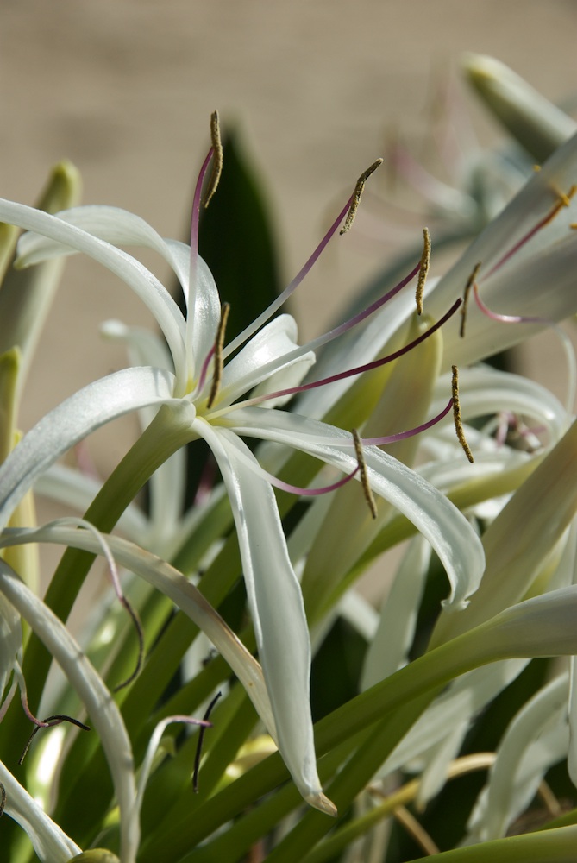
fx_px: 5396
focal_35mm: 225
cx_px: 288
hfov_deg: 6.1
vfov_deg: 9.1
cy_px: 432
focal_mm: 150
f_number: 13
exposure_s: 1/250
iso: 320
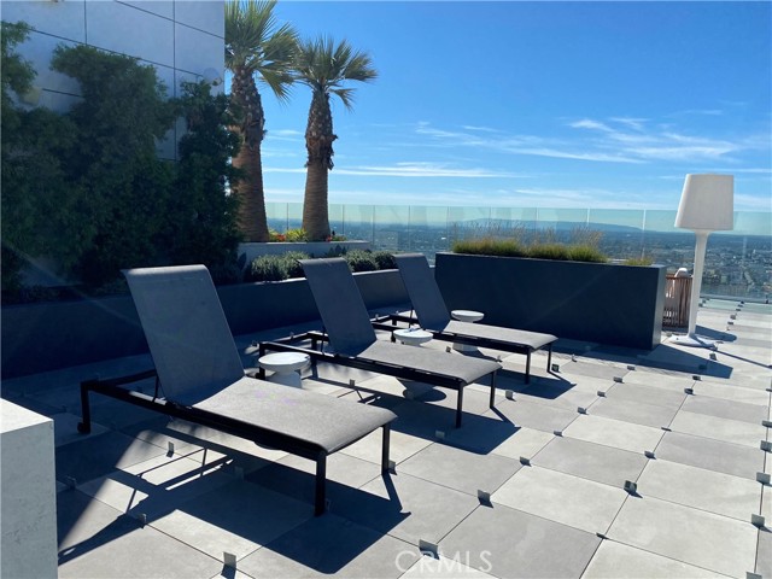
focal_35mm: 26
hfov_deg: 67.3
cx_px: 386
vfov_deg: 53.1
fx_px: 580
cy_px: 290
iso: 32
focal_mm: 4.25
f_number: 1.8
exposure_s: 1/3984
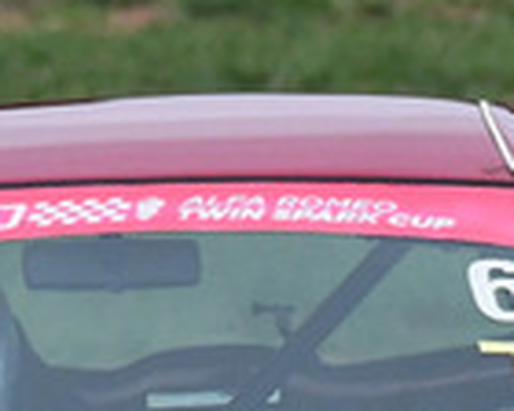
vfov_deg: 0.4
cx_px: 158
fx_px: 54947
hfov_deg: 0.5
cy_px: 543
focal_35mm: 3612
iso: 2500
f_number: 10
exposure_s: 1/640
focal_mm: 450
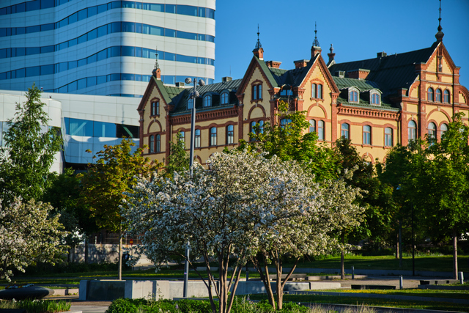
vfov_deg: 13.0
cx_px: 234
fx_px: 1368
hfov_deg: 19.5
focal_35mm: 105
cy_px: 156
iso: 160
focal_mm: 70
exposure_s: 1/2000
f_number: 2.8
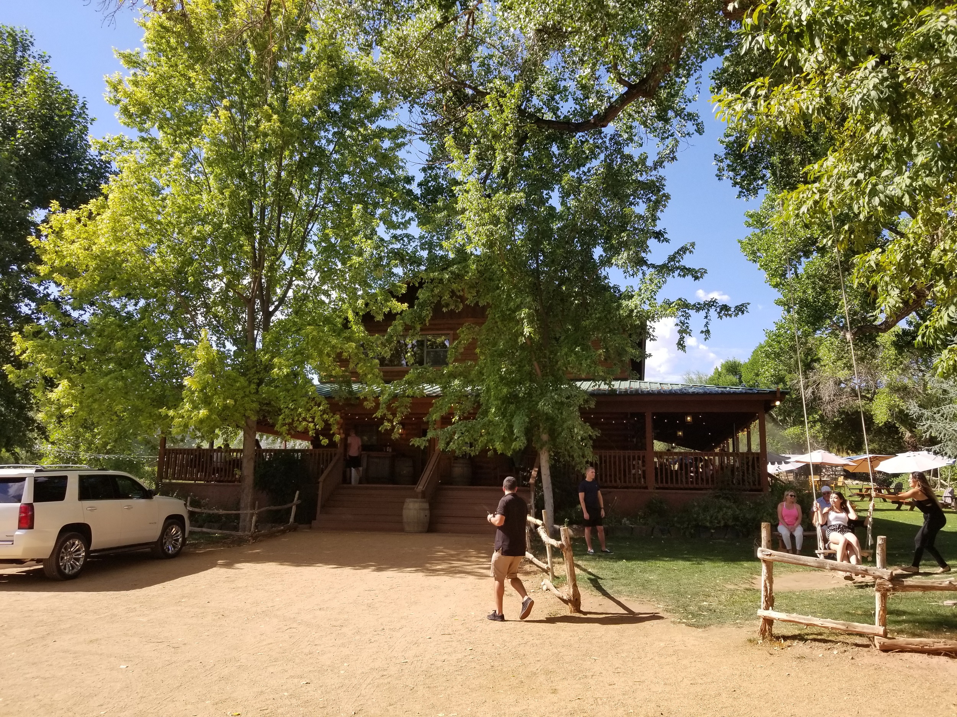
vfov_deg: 53.1
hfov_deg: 67.3
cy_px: 358
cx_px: 478
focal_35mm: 26
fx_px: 719
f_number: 1.7
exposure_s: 1/1244
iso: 50
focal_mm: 4.3
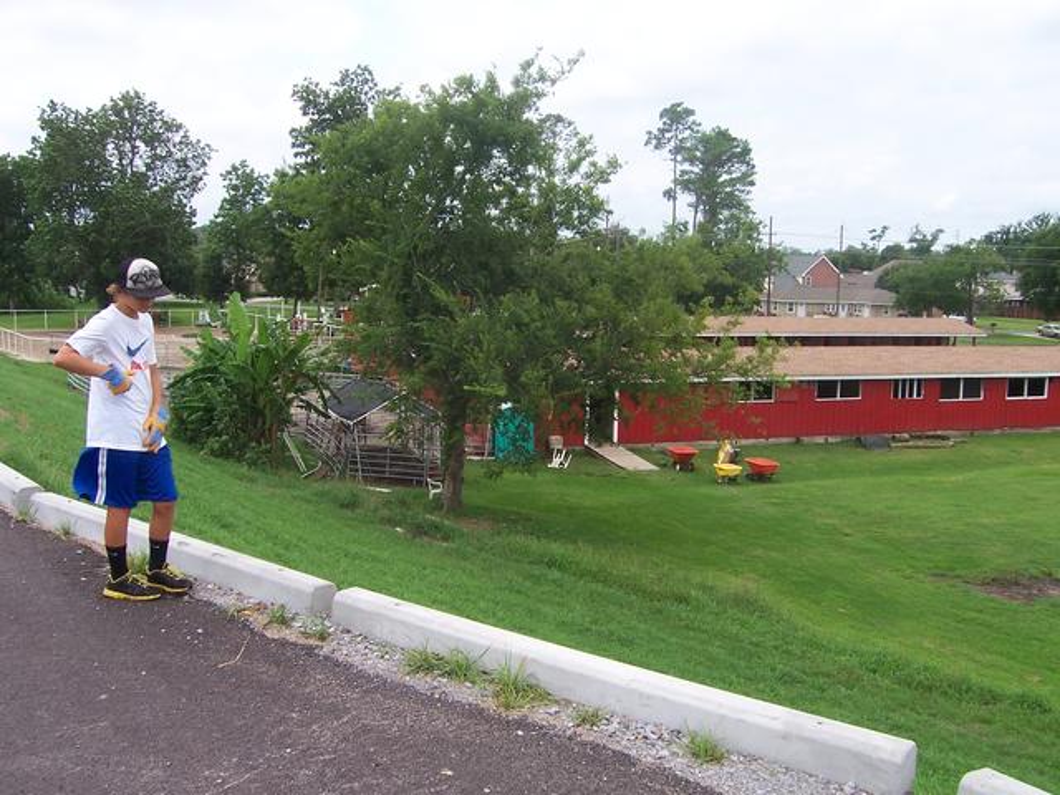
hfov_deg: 51.4
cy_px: 398
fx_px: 1102
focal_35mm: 36
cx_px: 530
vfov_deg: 39.7
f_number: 4.8
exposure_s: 1/250
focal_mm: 6
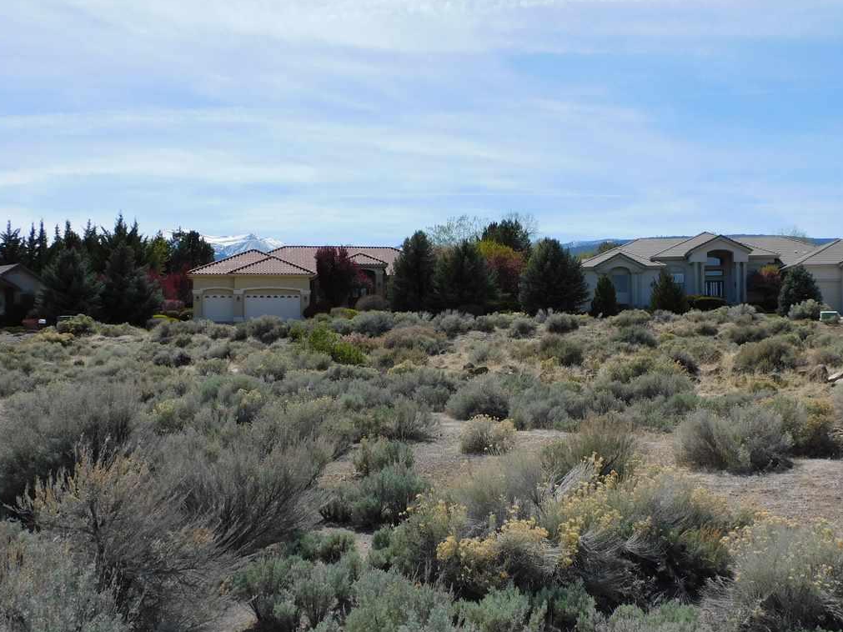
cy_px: 329
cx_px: 487
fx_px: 925
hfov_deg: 48.8
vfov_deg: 37.7
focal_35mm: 38
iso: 125
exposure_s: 1/1600
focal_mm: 5.4
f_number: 3.5
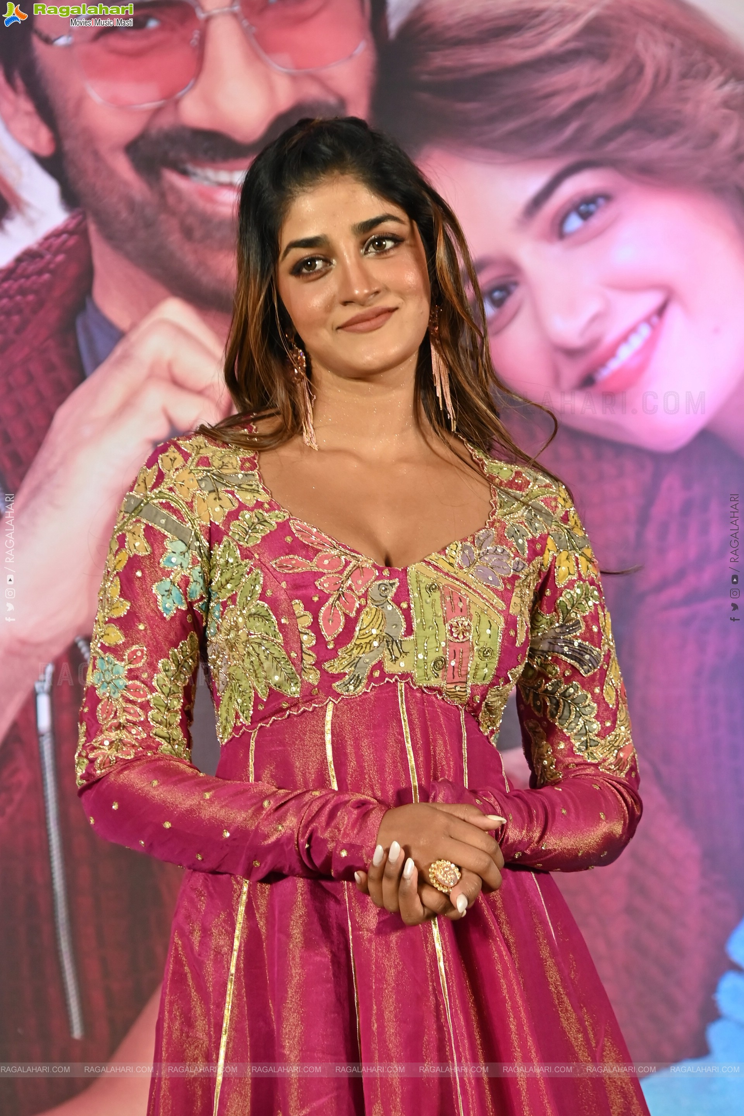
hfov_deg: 11.7
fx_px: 3627
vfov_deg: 17.5
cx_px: 372
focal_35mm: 117
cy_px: 558
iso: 640
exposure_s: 1/125
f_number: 4.5
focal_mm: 78
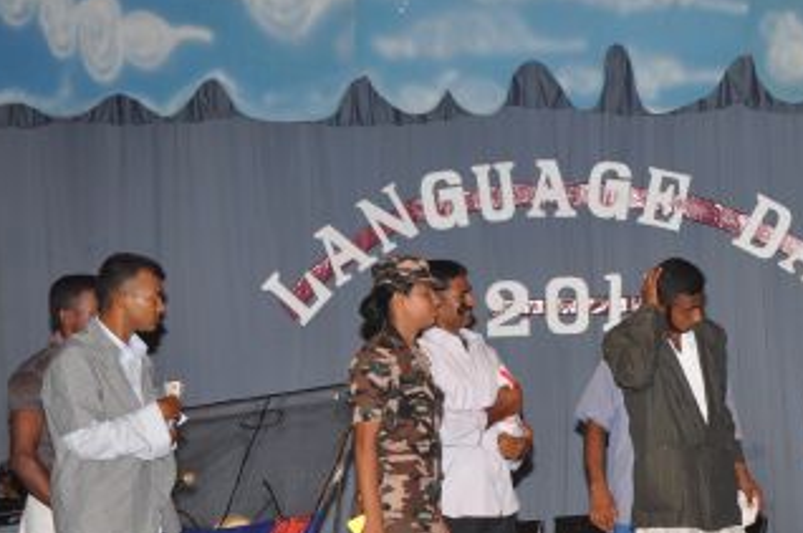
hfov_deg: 20.4
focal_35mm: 99
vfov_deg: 13.7
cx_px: 644
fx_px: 2204
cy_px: 407
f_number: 5.6
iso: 200
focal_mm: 35
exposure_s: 1/100
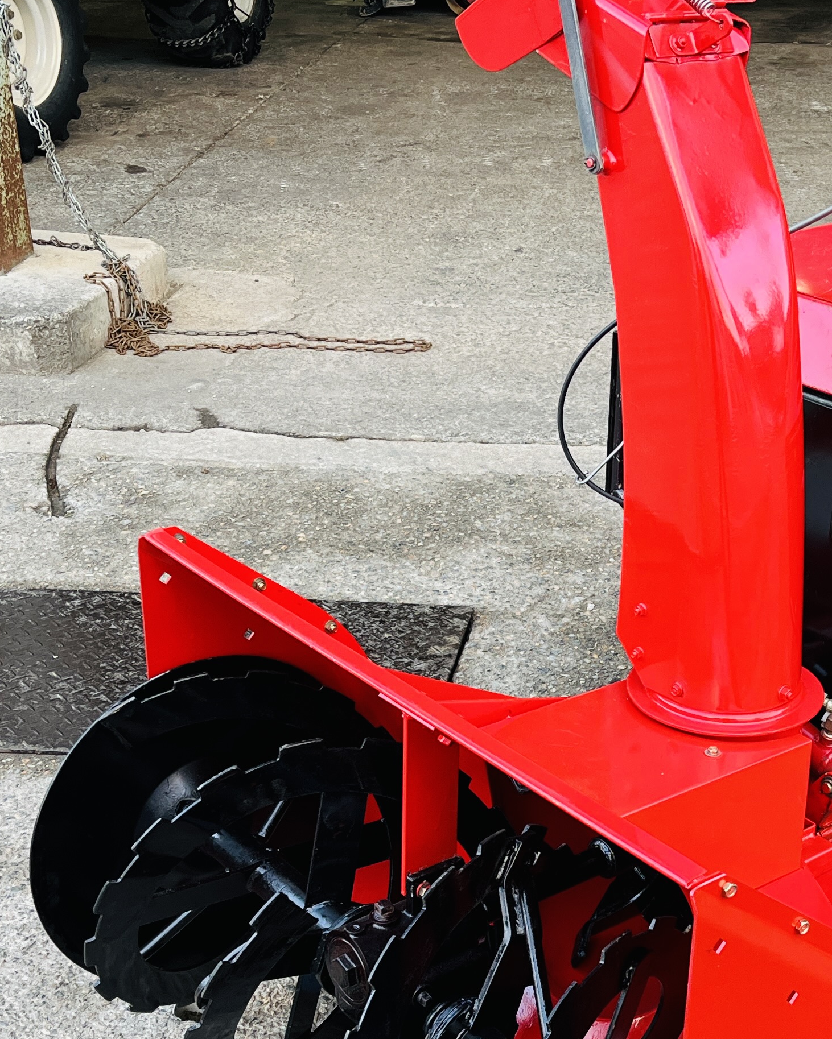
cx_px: 678
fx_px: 1723
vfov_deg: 33.4
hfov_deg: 26.6
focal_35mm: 56
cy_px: 670
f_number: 1.6
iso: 125
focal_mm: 5.1
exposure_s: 1/122
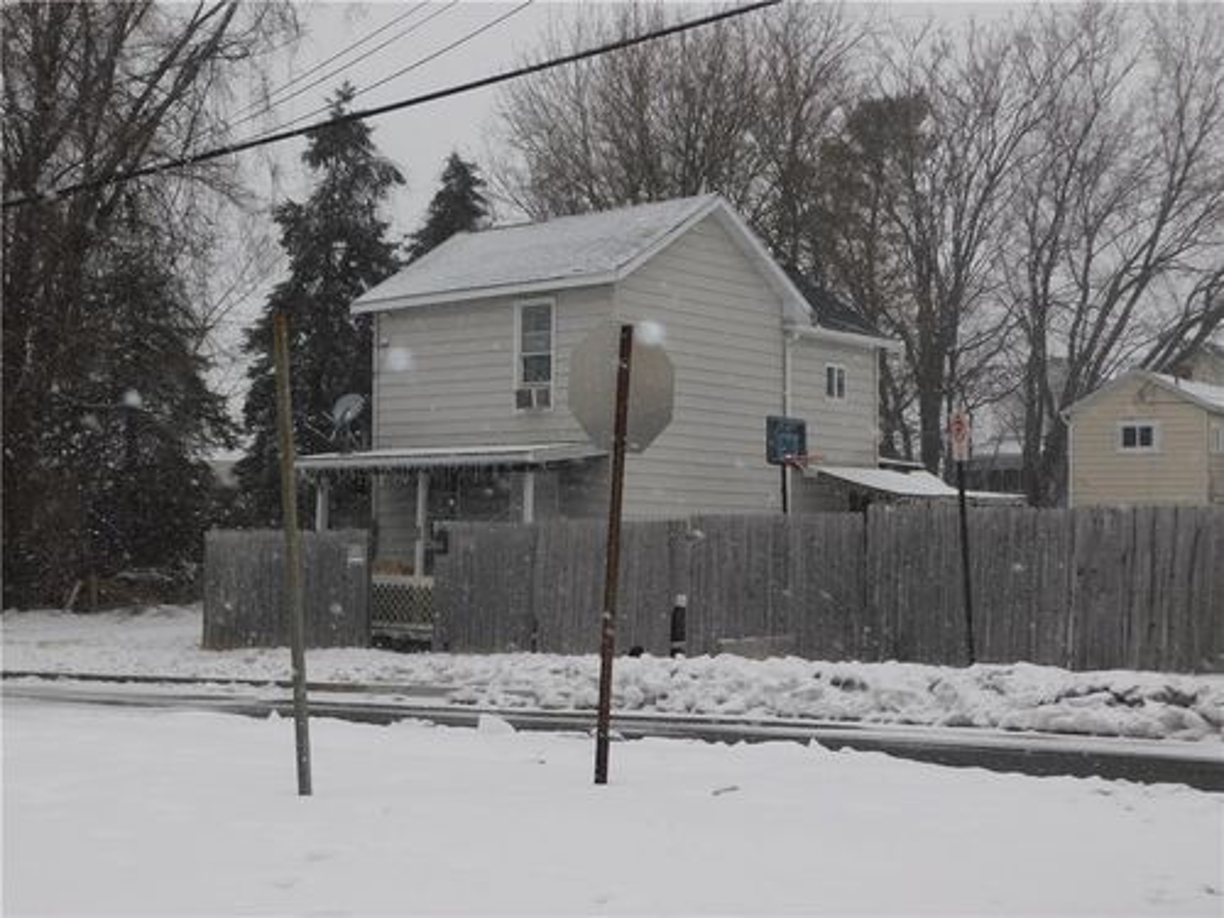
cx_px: 612
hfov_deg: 37.5
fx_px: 1803
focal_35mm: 51
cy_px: 459
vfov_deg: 28.6
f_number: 3.8
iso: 125
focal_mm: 9
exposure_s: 1/1000
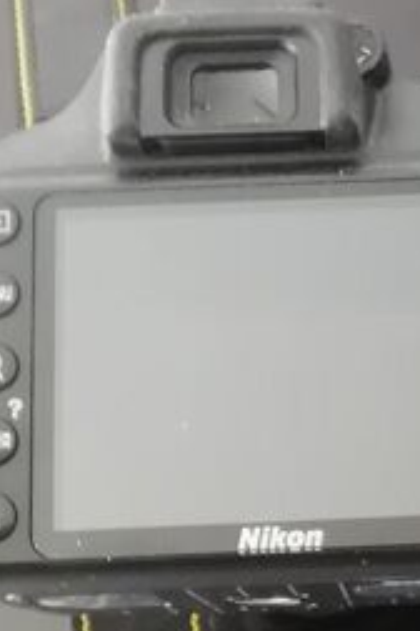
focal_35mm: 74
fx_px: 1295
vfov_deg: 27.0
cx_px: 415
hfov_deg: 18.0
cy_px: 471
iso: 400
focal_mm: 2.4
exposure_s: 1/33.3
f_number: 2.4
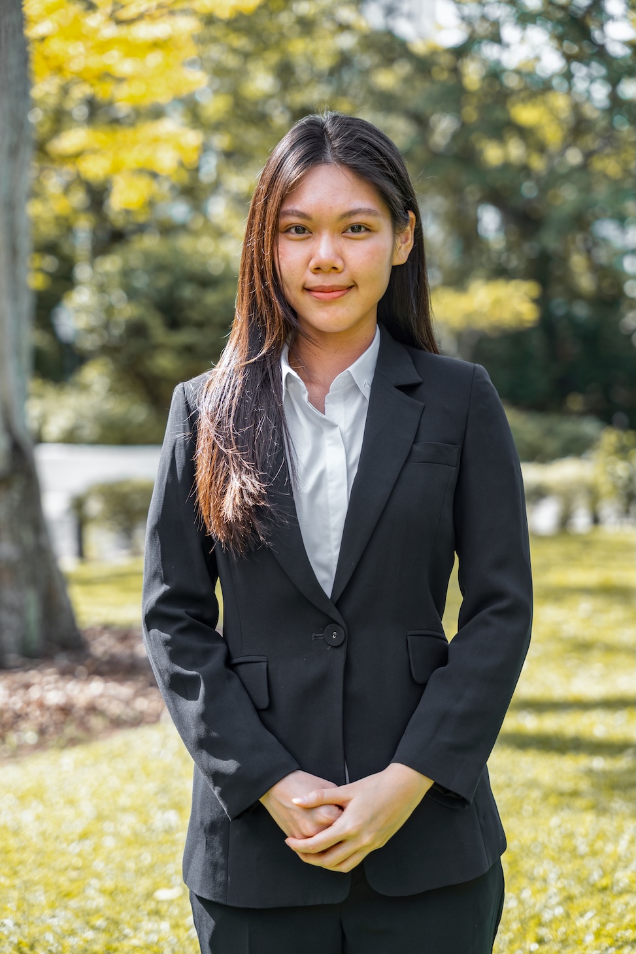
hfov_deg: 20.1
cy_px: 477
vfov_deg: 29.8
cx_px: 318
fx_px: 1792
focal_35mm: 68
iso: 100
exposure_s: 1/250
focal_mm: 67.6
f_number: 2.8
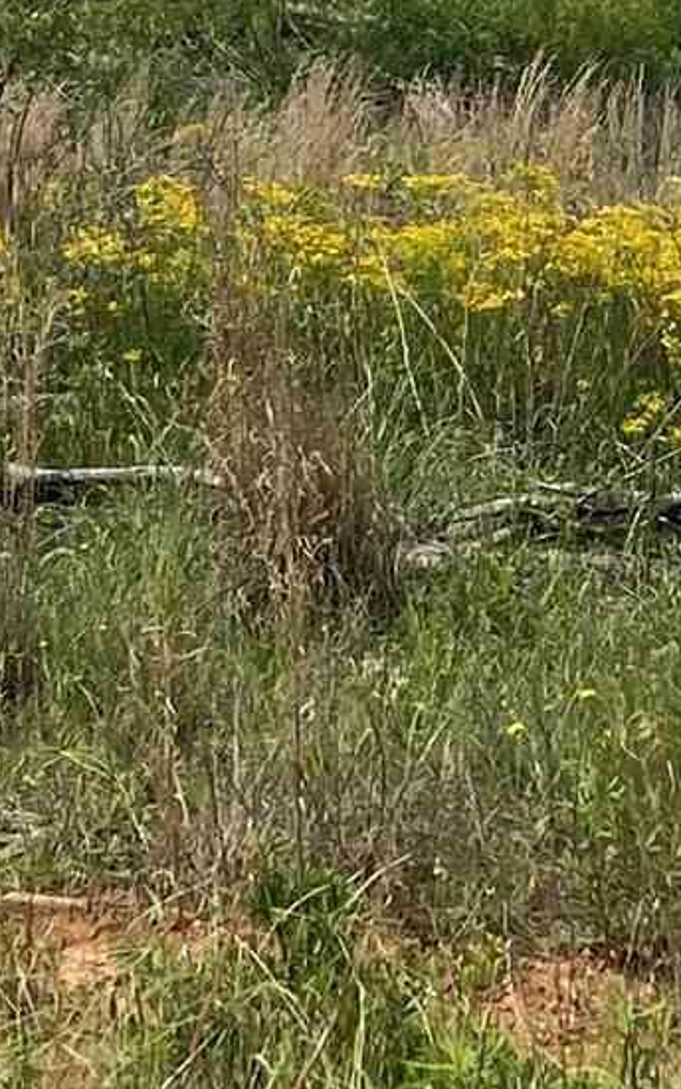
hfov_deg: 8.5
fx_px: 4571
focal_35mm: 154
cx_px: 560
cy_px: 206
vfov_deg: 13.5
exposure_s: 1/4444
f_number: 1.8
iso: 32
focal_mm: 4.25
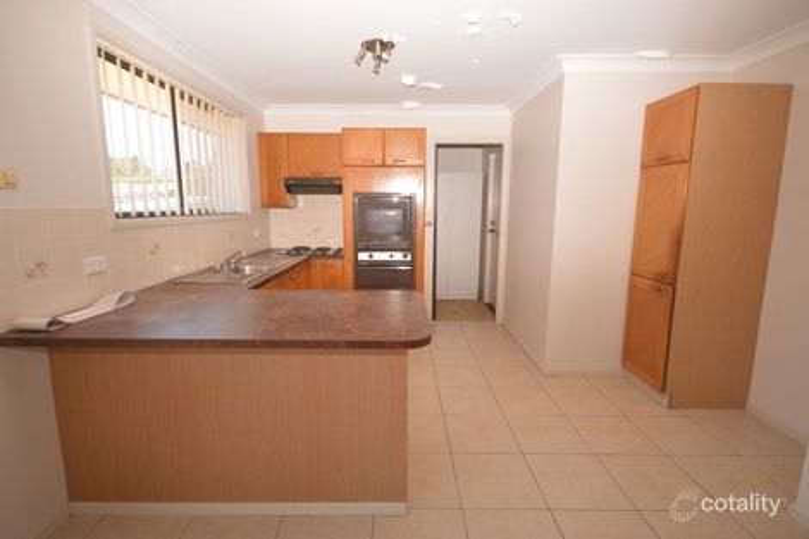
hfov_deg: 92.5
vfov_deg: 69.6
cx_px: 404
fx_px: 387
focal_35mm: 17
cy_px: 270
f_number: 4.2
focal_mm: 11.5
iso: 100
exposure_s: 1/60
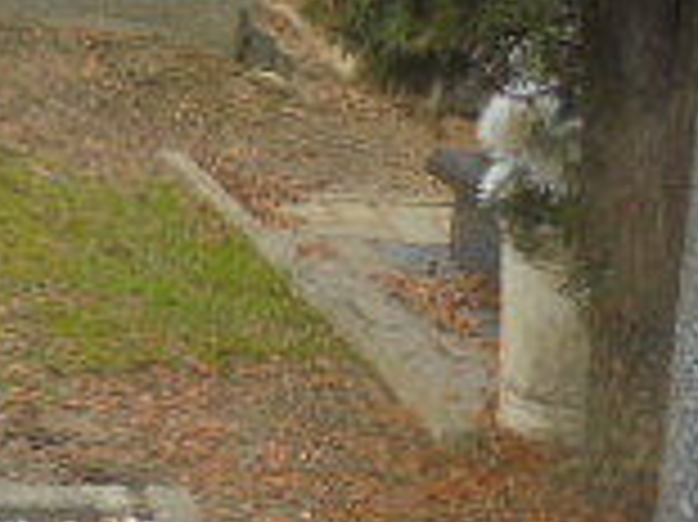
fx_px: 3586
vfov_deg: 8.2
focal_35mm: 178
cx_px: -635
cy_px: 634
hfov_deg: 10.3
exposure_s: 1/60
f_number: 4.5
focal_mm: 7.8
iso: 100
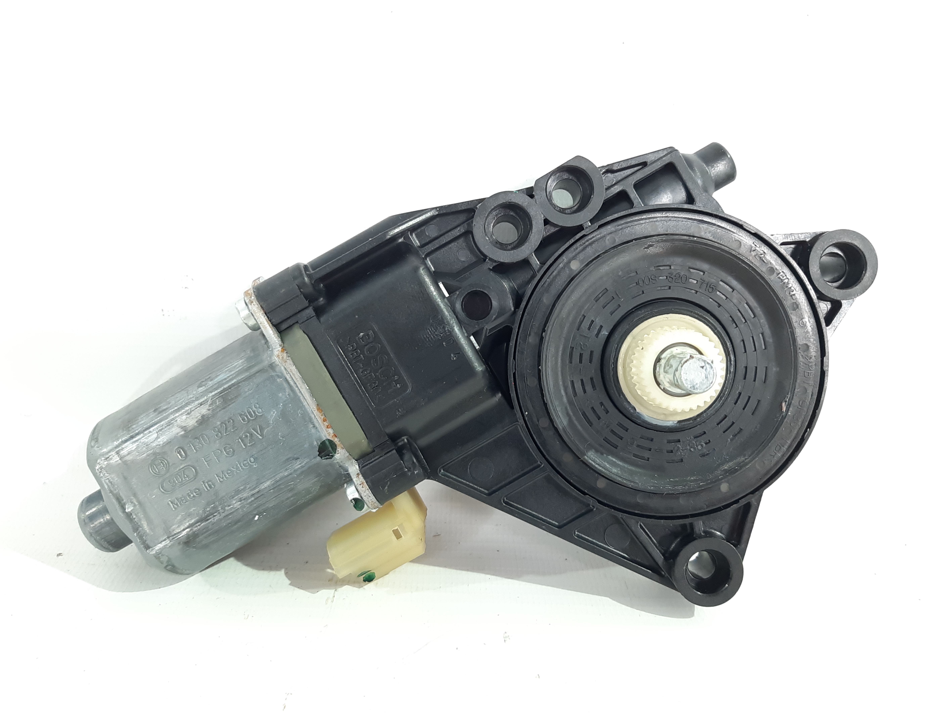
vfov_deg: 51.4
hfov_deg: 65.3
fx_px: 742
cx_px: 476
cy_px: 356
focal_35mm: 27
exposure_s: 1/33
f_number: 1.7
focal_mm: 3.93
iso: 125
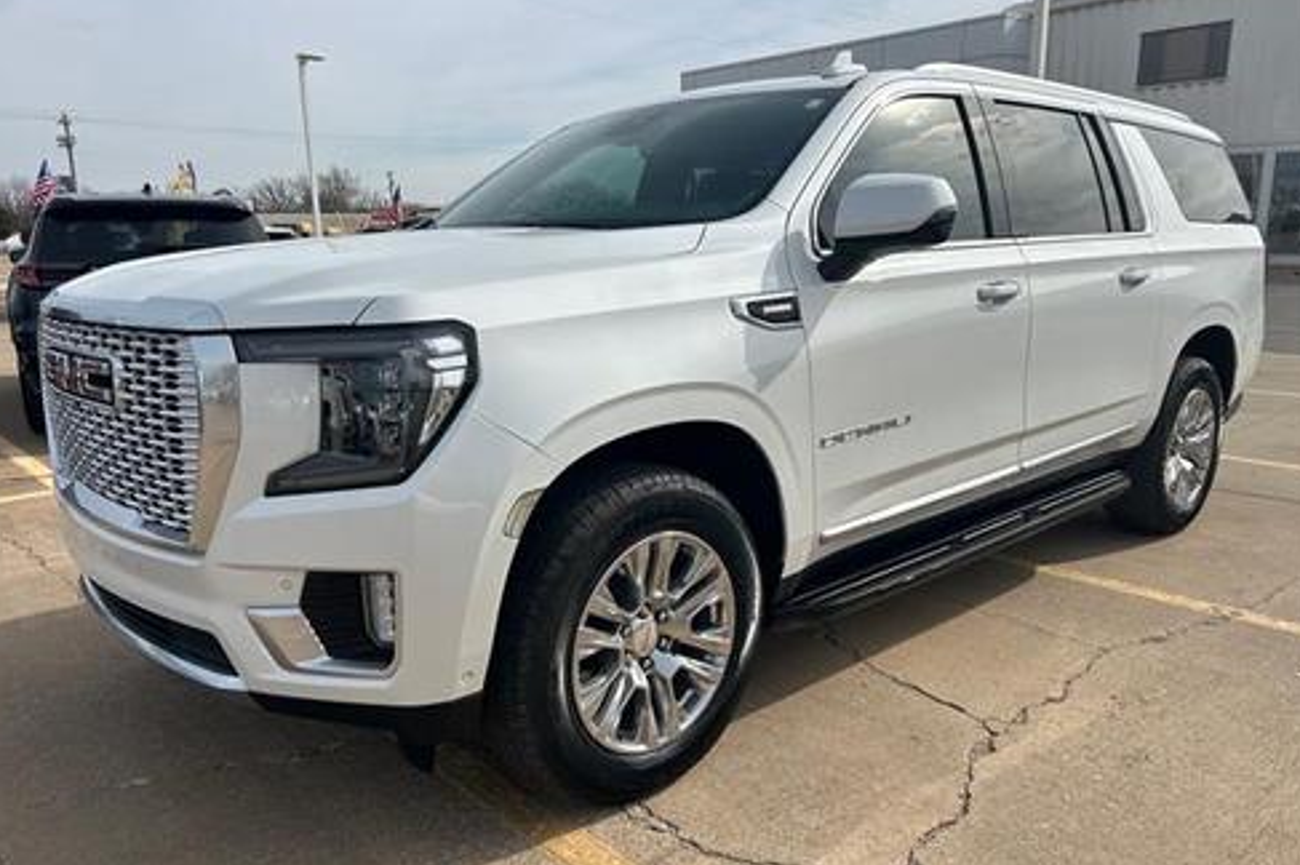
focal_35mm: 28
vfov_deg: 46.3
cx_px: 643
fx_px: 1010
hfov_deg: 65.5
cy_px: 481
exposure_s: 1/6993
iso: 50
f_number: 1.5
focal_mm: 5.7
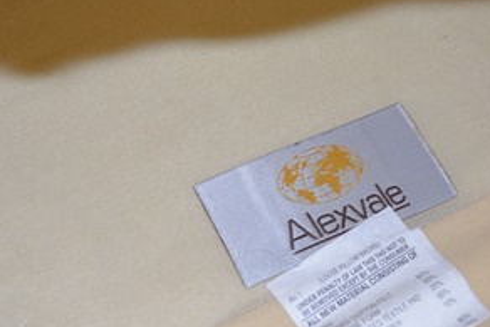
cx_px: 262
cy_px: 183
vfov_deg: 18.4
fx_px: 1008
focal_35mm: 74
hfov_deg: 27.3
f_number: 4
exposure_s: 1/60
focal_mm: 24
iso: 360
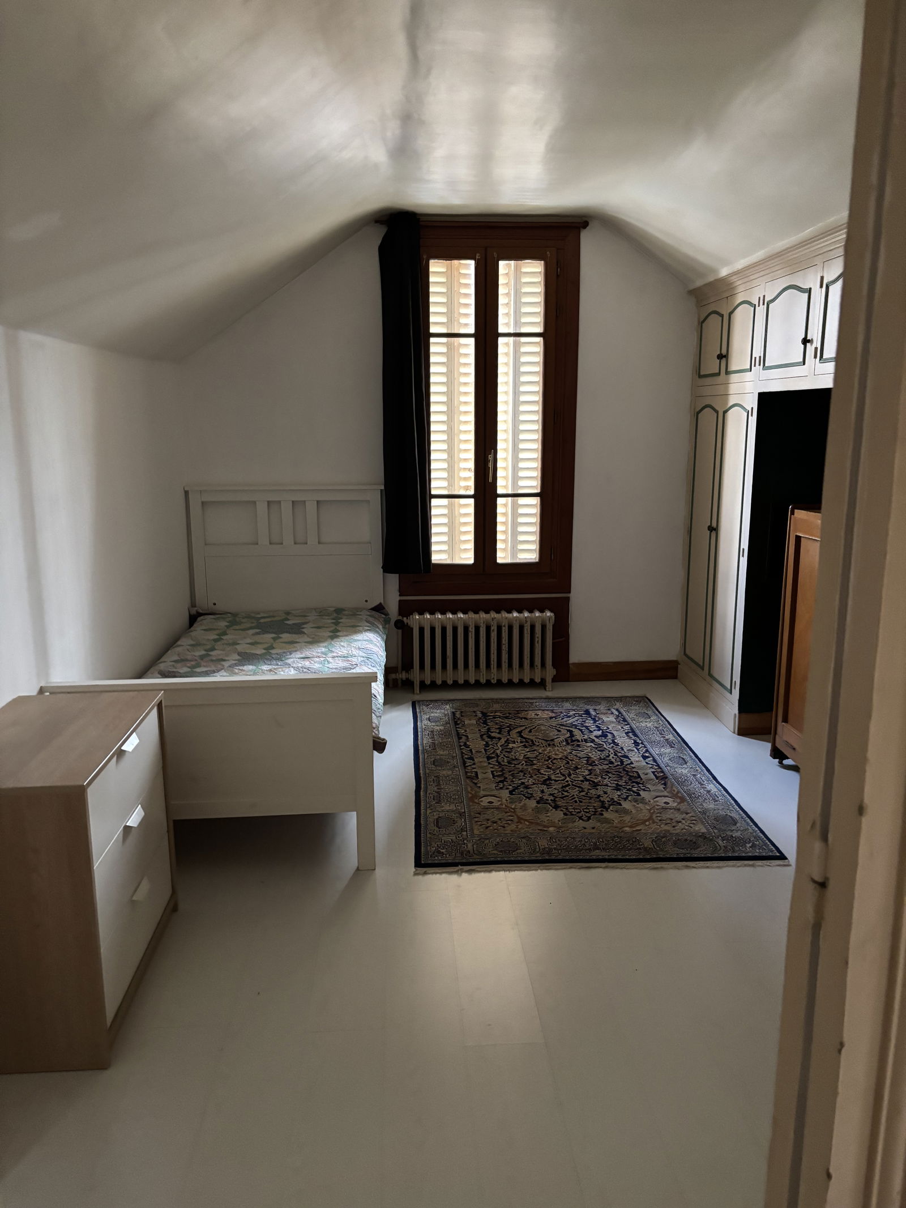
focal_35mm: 26
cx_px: 453
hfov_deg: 53.1
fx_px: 907
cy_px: 604
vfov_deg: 67.3
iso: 640
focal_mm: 5.96
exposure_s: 1/33
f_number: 1.6
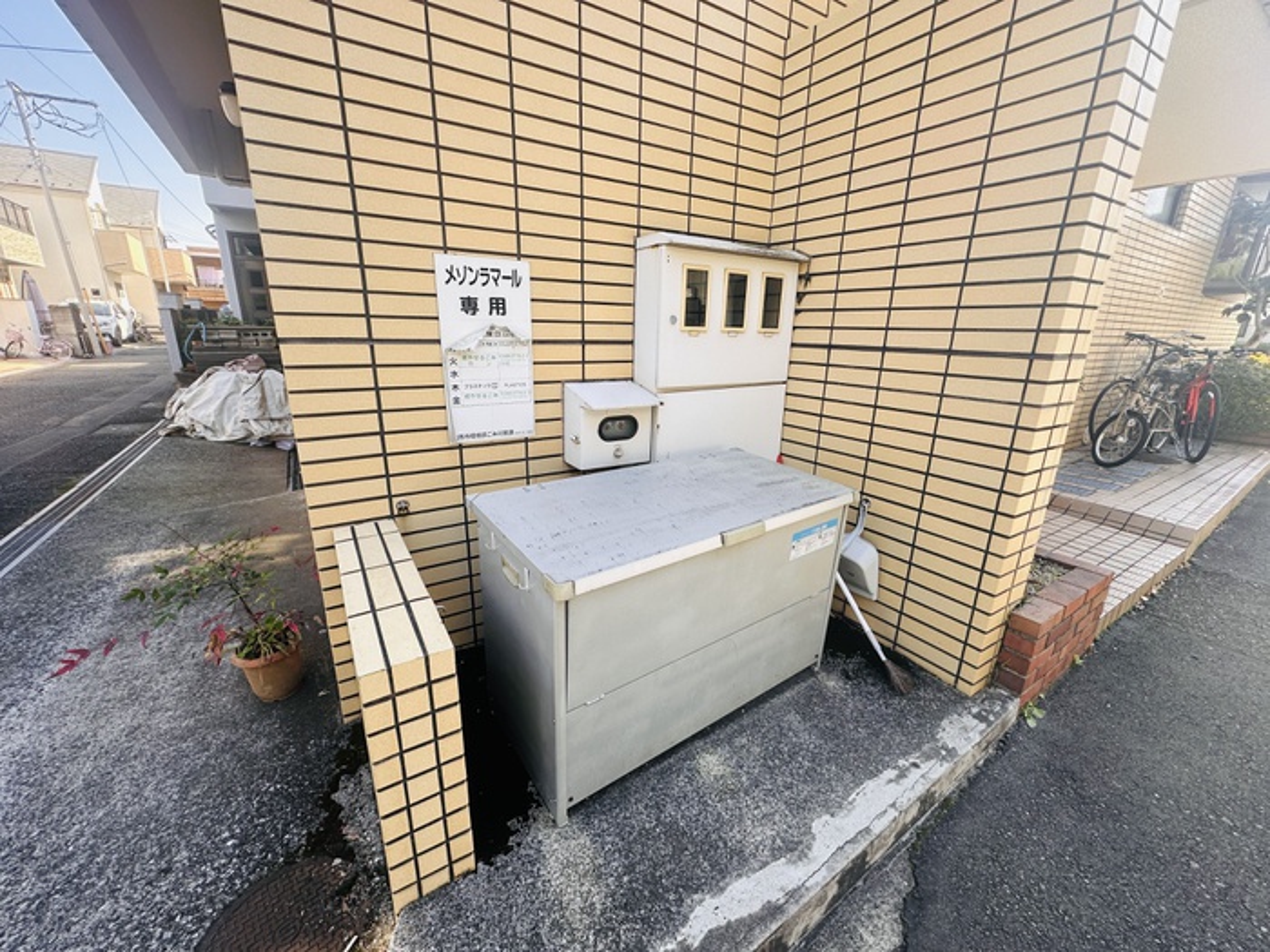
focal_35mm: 14
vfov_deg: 85.7
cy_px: 476
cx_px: 635
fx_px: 514
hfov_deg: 102.1
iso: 40
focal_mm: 2.22
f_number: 2.2
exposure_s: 1/208
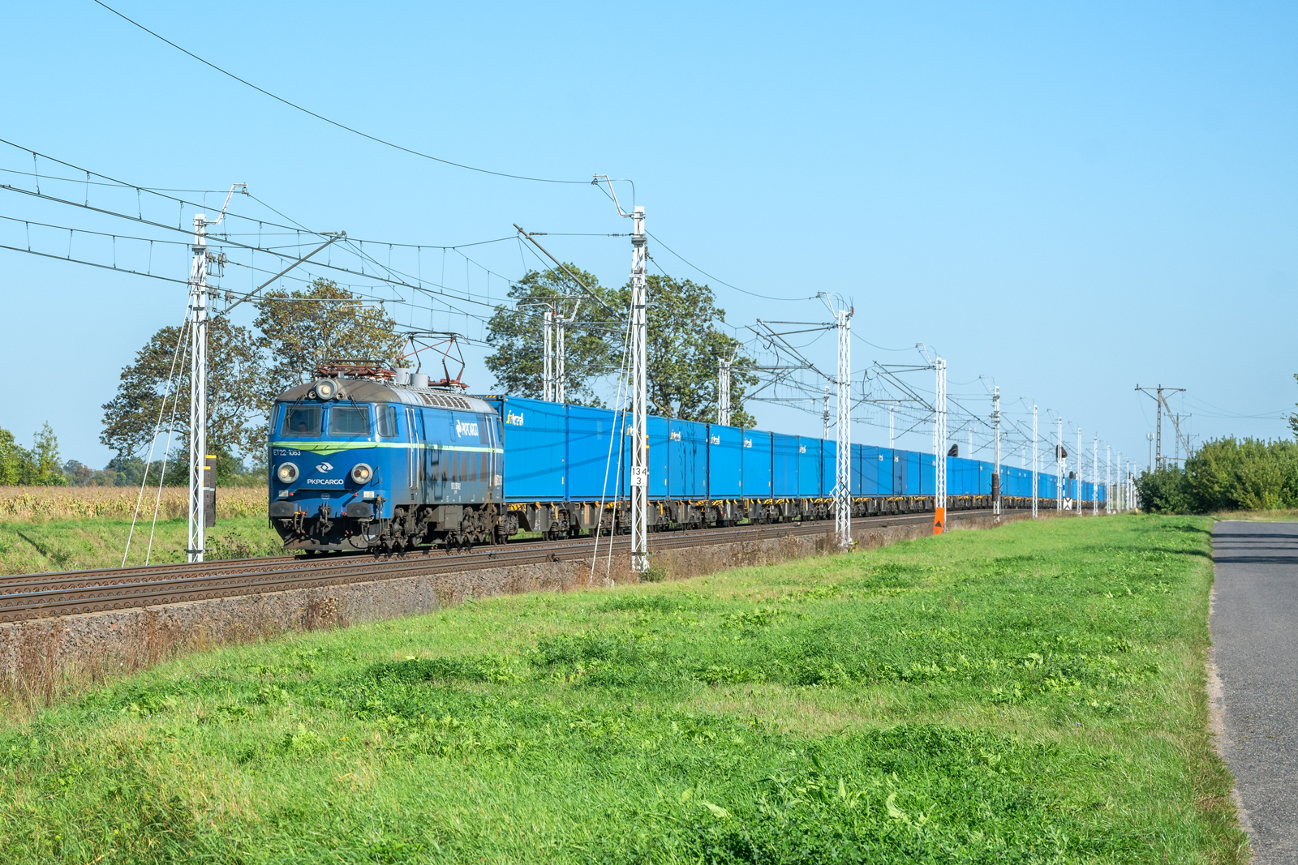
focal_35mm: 99
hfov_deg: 20.6
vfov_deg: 13.8
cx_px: 649
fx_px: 3570
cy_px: 432
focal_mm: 66
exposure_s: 1/640
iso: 125
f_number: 9
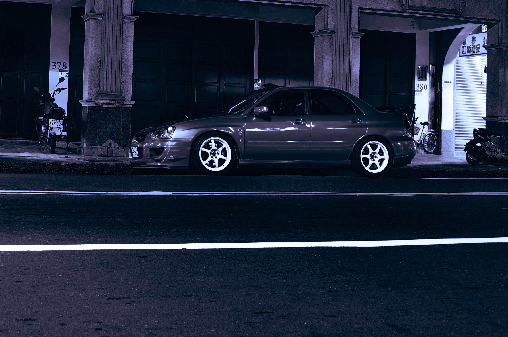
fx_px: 846
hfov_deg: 33.0
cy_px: 103
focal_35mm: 60
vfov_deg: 22.4
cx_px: 147
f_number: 10
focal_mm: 26
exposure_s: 10
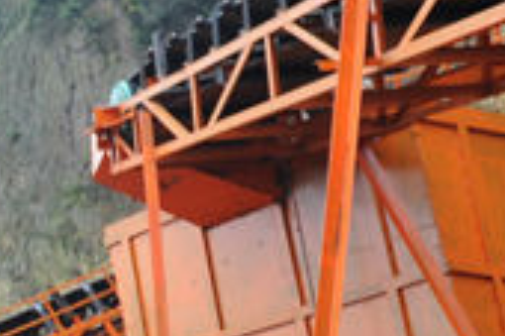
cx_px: -624
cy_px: 245
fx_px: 1317
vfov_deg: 14.5
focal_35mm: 94
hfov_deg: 15.3
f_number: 4
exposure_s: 1/320
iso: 200
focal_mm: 16
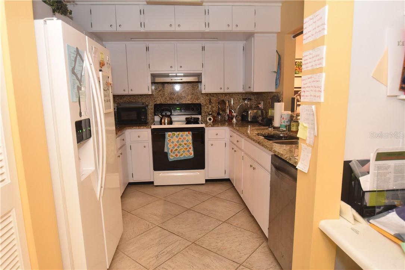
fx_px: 253
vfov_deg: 56.1
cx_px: 202
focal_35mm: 22
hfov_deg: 77.3
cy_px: 135
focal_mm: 15
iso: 1800
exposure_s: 1/60
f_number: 4
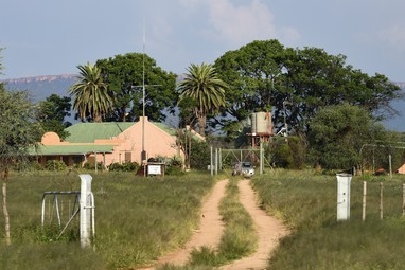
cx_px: 191
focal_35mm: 220
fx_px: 2476
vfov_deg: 6.3
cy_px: 129
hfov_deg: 9.4
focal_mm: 200
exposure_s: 1/250
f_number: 11
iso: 200
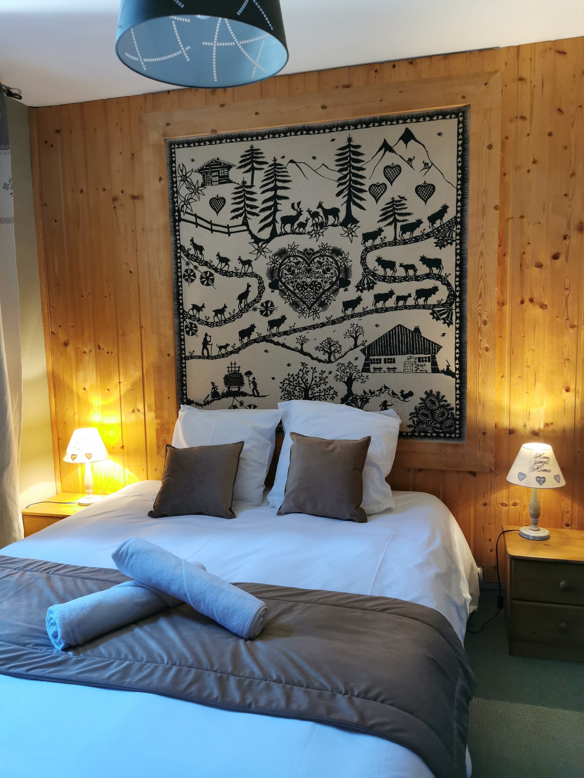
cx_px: 292
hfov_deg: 51.4
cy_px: 389
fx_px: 607
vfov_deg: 65.3
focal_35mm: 27
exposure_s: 1/60
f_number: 1.6
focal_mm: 5.56
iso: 200
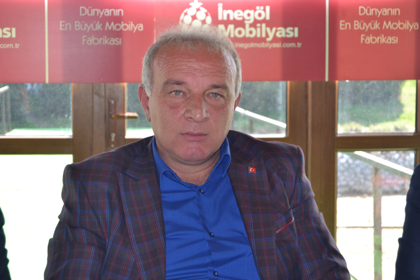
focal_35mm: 82
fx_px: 962
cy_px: 140
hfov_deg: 24.6
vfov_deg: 16.6
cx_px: 210
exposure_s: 1/125
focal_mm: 55
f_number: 5.6
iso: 360
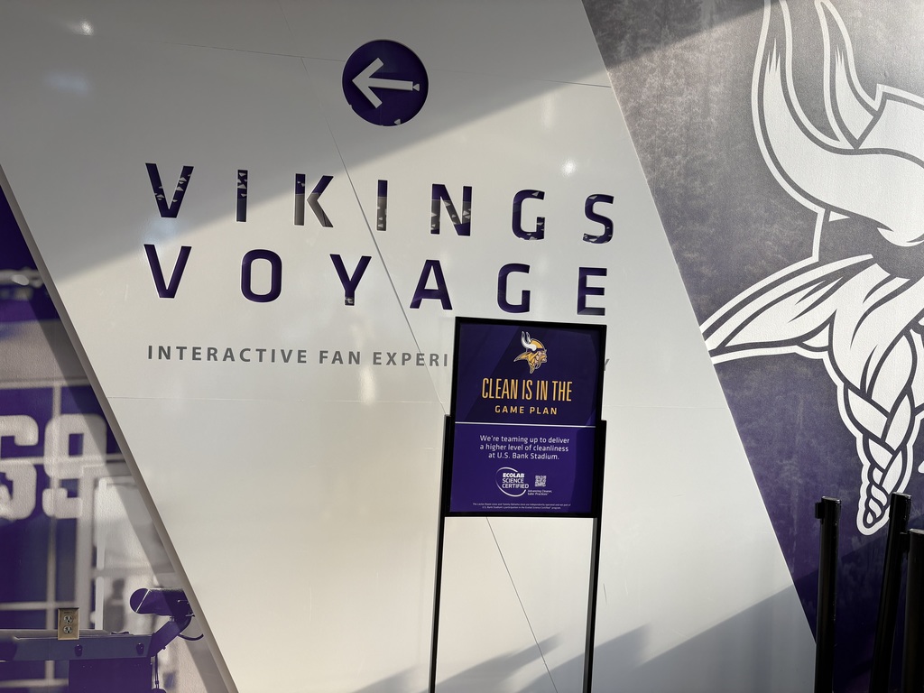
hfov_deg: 67.3
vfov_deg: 53.1
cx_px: 462
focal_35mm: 26
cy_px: 346
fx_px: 694
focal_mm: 5.96
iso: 40
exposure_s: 1/196
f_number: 1.6
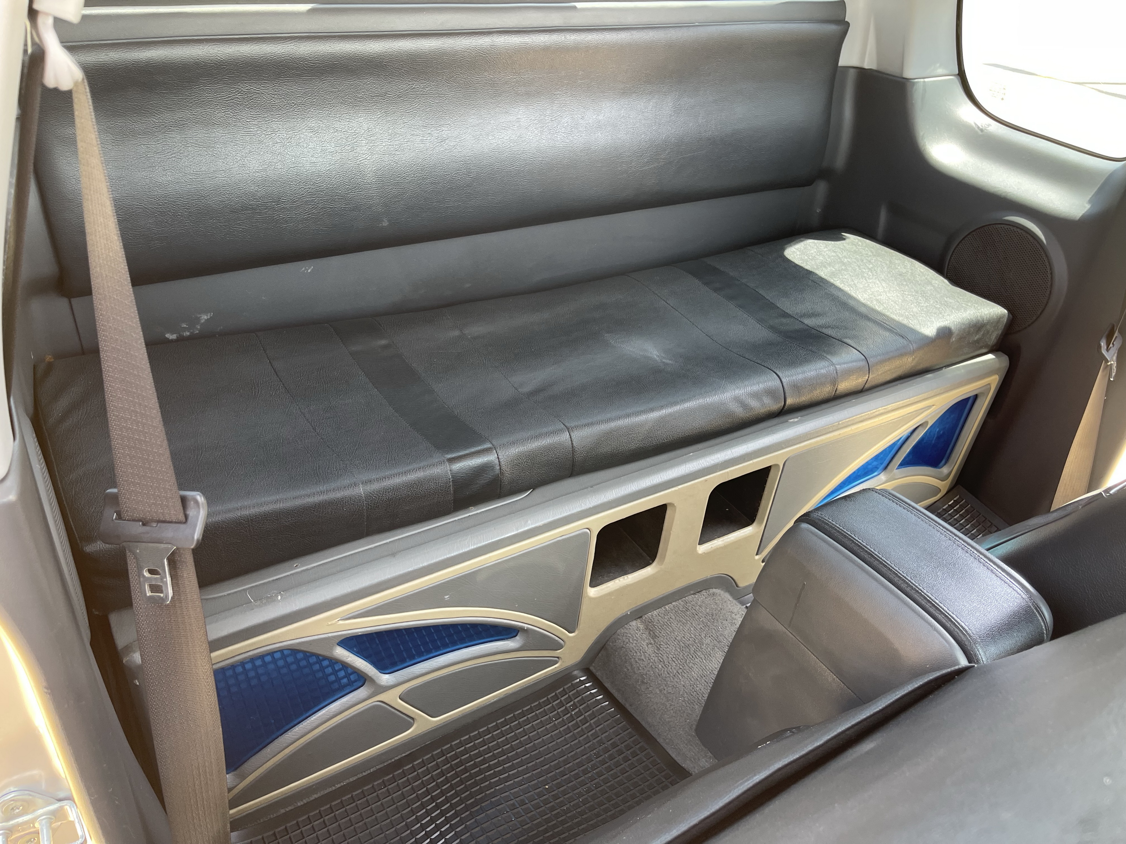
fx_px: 813
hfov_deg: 69.4
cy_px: 422
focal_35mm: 25
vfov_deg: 54.9
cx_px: 563
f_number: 1.6
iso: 100
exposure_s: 1/121
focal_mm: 5.1
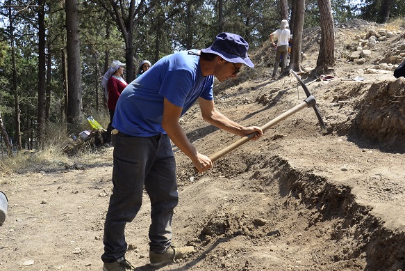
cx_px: 197
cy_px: 136
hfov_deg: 50.1
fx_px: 433
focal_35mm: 39
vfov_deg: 34.6
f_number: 10
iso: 400
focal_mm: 25
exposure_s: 1/400
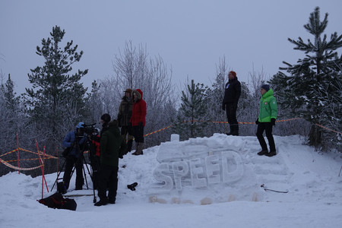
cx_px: 171
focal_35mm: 54
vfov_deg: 25.1
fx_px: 513
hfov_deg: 36.9
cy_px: 114
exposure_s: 1/400
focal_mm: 19.68
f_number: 3.2
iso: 500
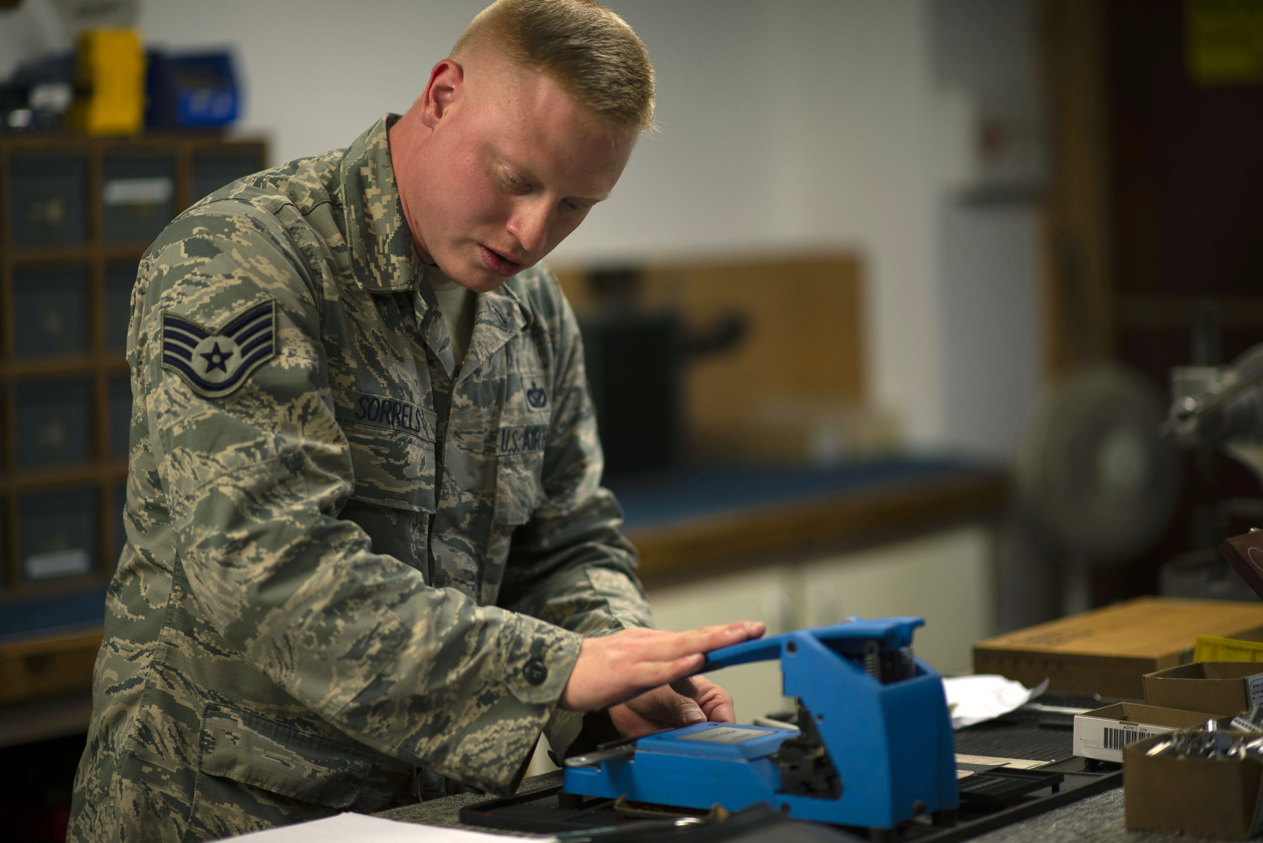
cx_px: 632
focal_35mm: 85
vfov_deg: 16.1
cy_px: 422
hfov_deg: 23.9
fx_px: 2983
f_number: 1.4
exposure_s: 1/250
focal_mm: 85
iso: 160
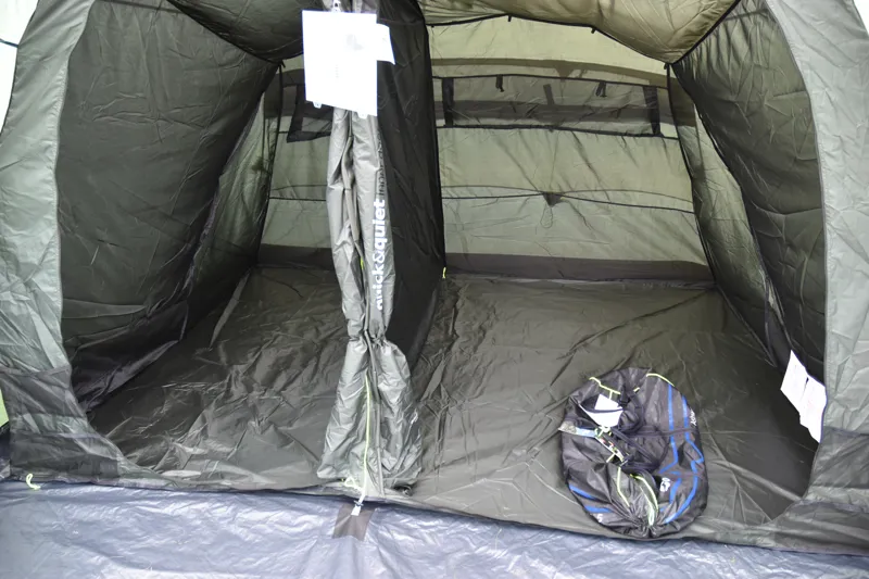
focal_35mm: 27
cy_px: 290
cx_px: 434
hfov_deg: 67.4
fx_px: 652
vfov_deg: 47.9
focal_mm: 18
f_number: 4
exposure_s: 1/60
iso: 400
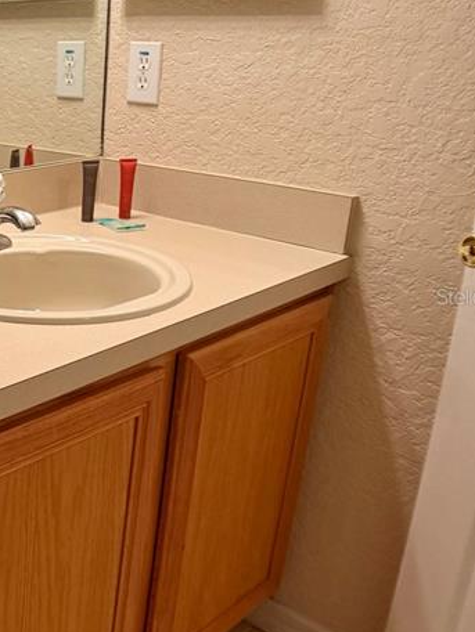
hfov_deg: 21.7
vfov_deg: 30.7
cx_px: -89
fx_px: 1152
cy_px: 296
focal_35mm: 63
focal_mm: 6.76
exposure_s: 1/60
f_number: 1.78
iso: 250
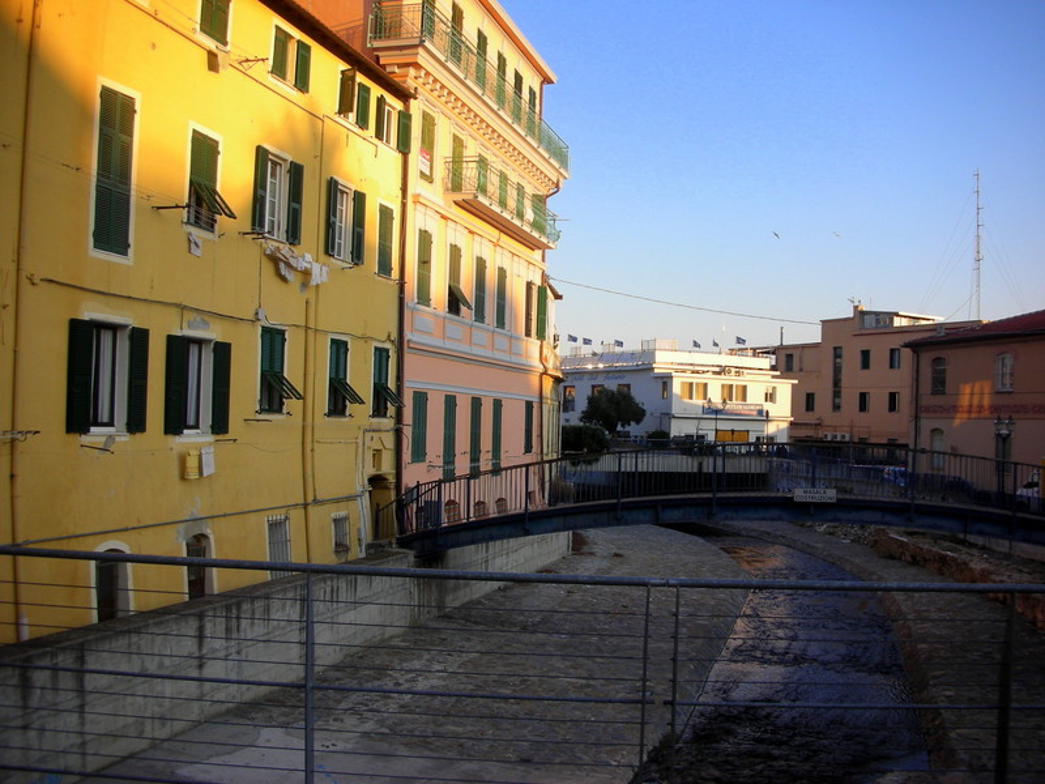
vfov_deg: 40.7
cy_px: 392
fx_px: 1057
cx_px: 522
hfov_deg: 52.6
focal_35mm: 35
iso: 50
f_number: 3
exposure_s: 1/195
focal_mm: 5.8
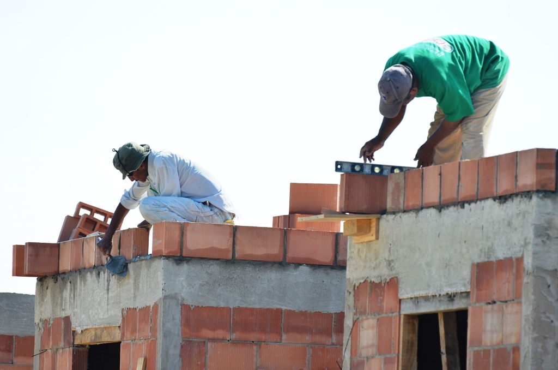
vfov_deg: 3.6
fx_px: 5800
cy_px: 185
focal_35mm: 375
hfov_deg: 5.5
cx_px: 279
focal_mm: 250
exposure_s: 1/320
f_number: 6.3
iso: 100
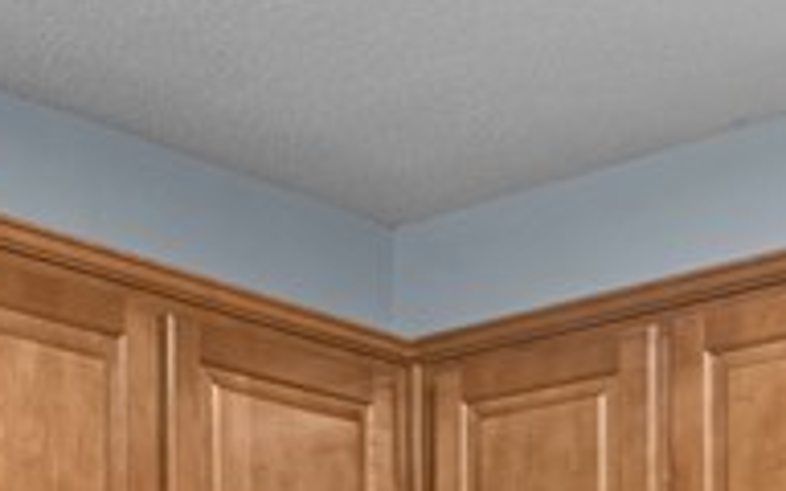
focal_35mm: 95
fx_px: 2032
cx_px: 332
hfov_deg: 21.9
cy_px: 902
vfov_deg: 12.5
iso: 250
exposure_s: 1/2.5
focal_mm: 11
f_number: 7.1
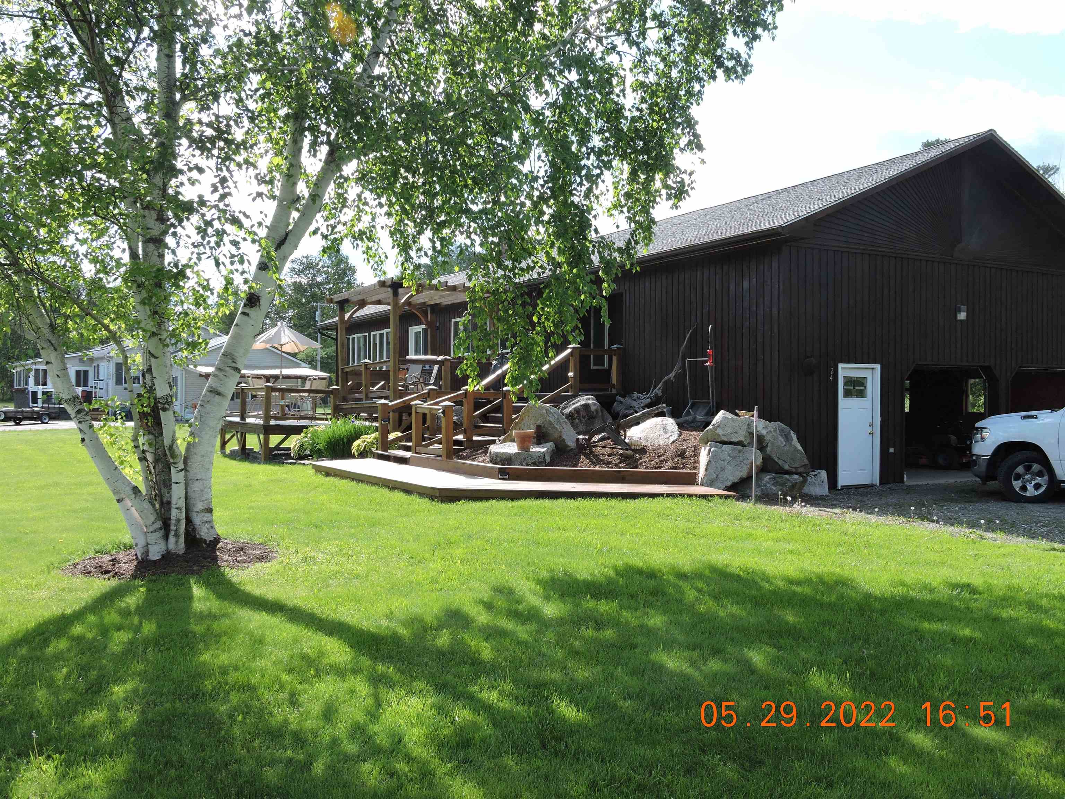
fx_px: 923
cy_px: 400
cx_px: 532
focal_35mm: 30
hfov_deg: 60.0
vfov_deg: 46.8
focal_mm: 5.4
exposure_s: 1/320
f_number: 3.5
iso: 100
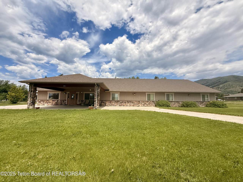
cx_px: 122
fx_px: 98
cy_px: 91
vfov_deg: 85.7
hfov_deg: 102.1
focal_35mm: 14
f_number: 2.2
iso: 50
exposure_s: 1/2717
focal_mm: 2.22
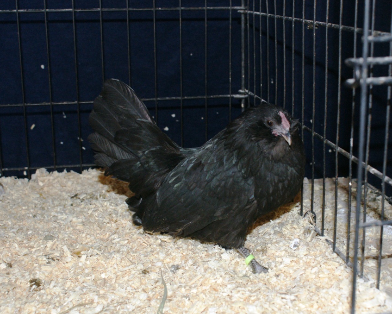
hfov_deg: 31.6
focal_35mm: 60
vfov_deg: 25.6
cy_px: 157
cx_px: 235
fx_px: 691
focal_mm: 35
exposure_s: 1/60
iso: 800
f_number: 5.6
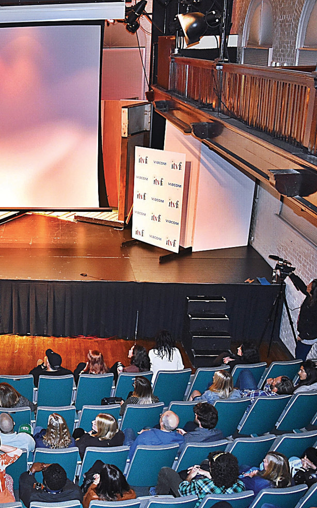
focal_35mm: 42
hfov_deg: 27.4
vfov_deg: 47.2
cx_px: -51
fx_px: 581
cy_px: 258
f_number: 3.5
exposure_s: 1/60
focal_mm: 18
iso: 2200
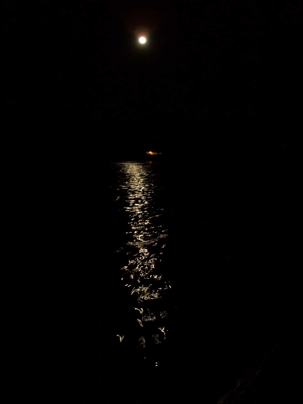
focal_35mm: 35
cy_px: 202
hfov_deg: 40.7
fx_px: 408
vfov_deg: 52.6
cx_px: 152
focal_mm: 6.3
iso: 320
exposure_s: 1/8
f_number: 3.1
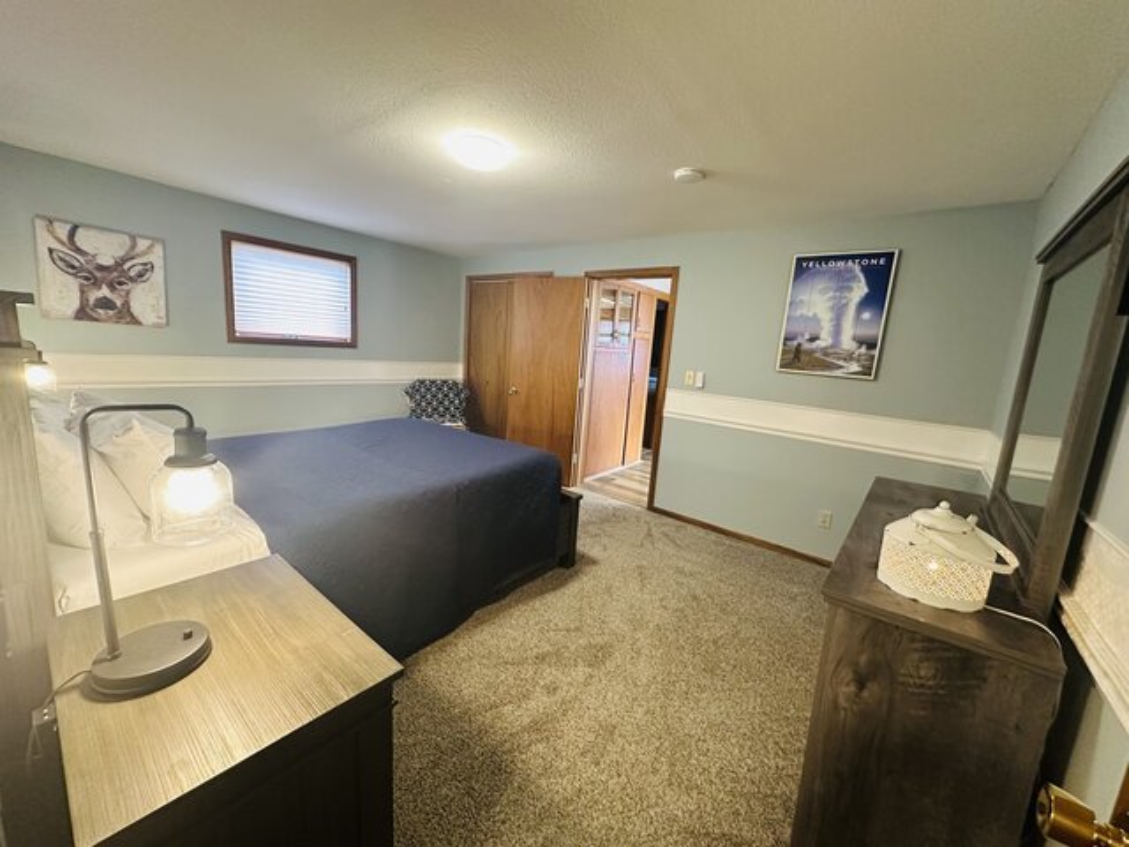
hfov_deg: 102.1
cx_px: 564
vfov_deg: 85.7
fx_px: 457
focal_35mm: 14
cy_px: 424
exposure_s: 1/60
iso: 500
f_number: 2.2
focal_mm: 2.22
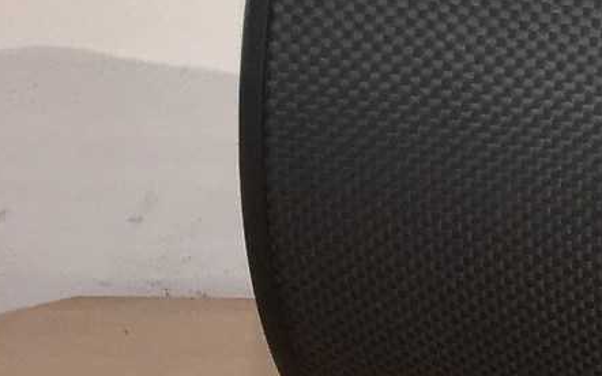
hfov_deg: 10.4
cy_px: 349
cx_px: 1553
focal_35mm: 167
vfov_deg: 7.8
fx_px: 2739
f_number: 2.2
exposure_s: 1/33
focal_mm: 4.15
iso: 32
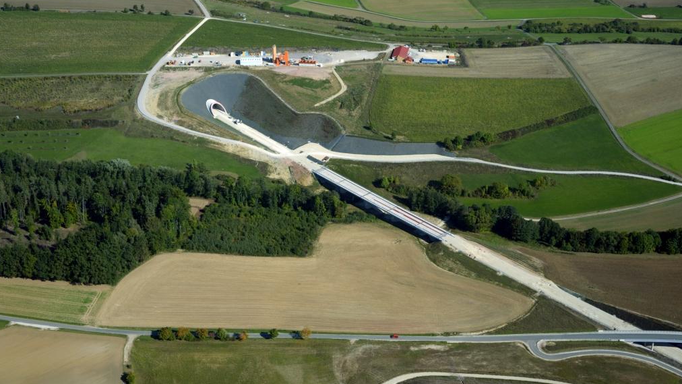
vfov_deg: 22.6
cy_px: 156
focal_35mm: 53
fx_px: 958
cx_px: 340
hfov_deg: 39.2
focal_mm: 50
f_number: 5
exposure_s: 1/1000
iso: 100
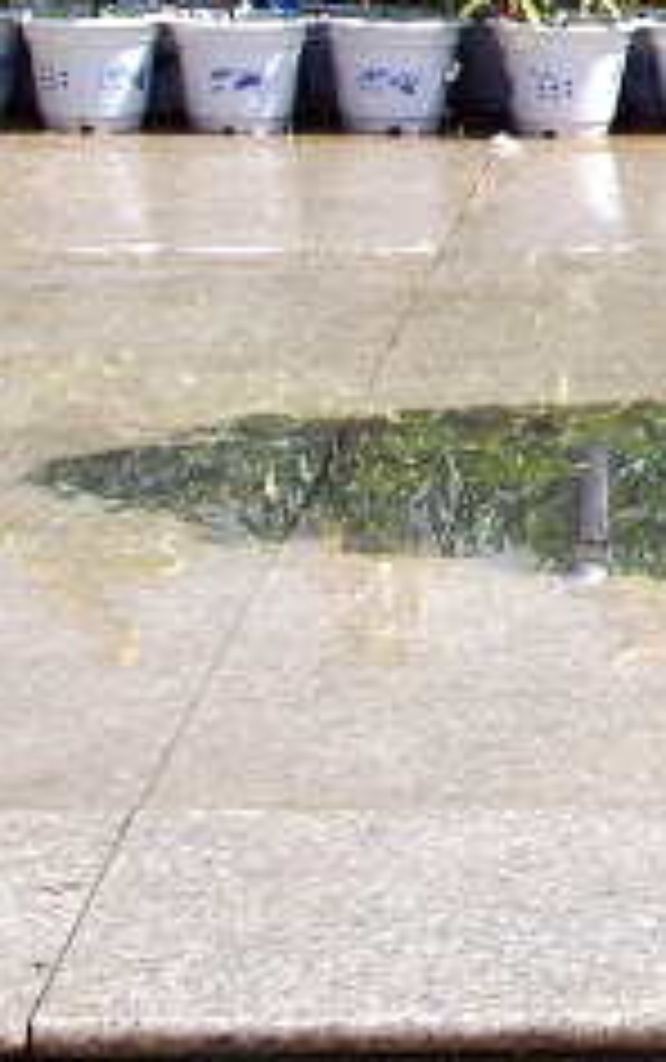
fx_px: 6072
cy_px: -234
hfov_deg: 6.0
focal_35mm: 210
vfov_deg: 9.8
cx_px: 1688
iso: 200
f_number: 11
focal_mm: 27
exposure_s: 1/125
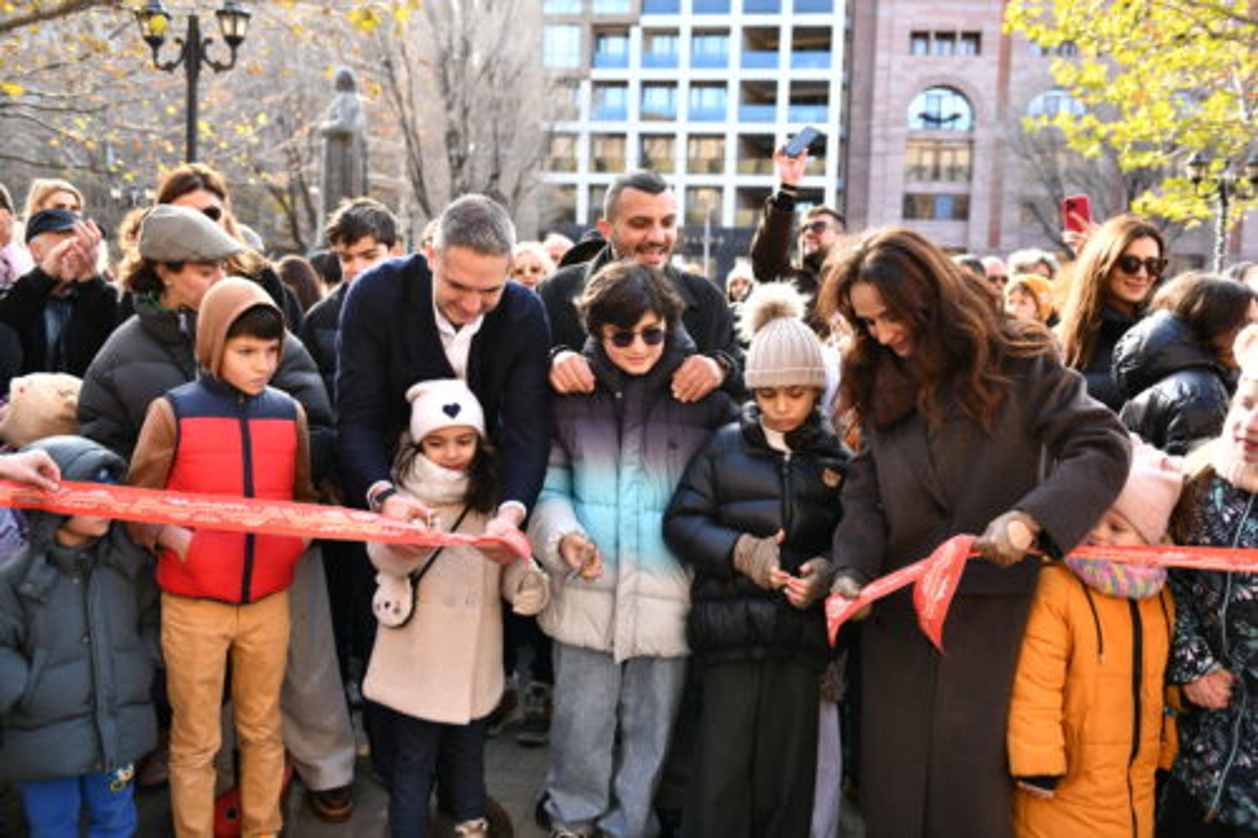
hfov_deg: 60.3
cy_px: 419
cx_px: 629
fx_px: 1083
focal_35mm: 31
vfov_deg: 42.3
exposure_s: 1/200
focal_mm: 31
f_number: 3.2
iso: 200
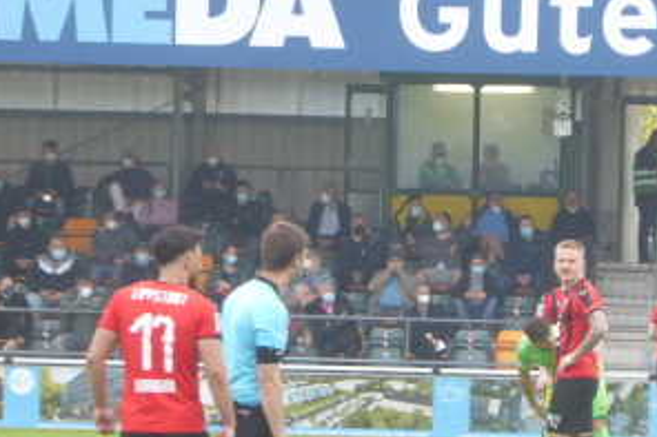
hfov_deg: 5.6
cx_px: 417
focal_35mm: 366
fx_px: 6676
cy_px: 297
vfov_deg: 3.8
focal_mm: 41.4
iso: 320
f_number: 5.6
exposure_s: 1/80
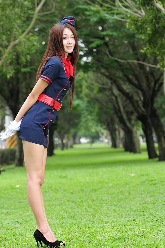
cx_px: 82
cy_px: 124
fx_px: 724
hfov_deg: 13.0
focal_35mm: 105
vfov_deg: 19.5
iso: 200
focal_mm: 70
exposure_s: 1/320
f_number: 3.2
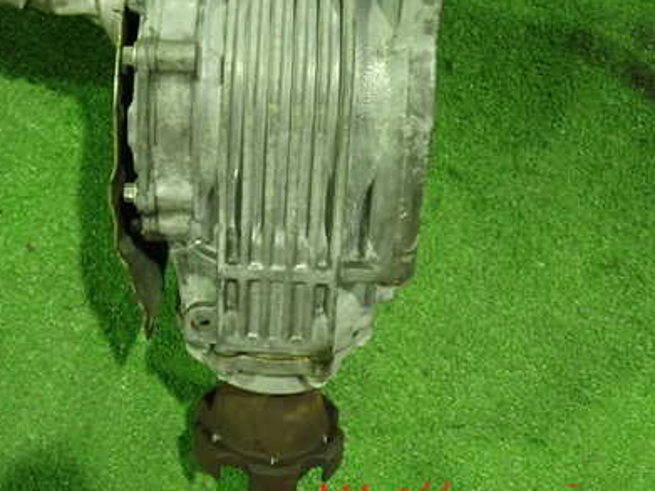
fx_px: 870
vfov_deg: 31.1
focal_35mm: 46
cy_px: 144
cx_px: 196
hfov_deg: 40.5
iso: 800
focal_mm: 5.4
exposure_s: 1/30
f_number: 2.3
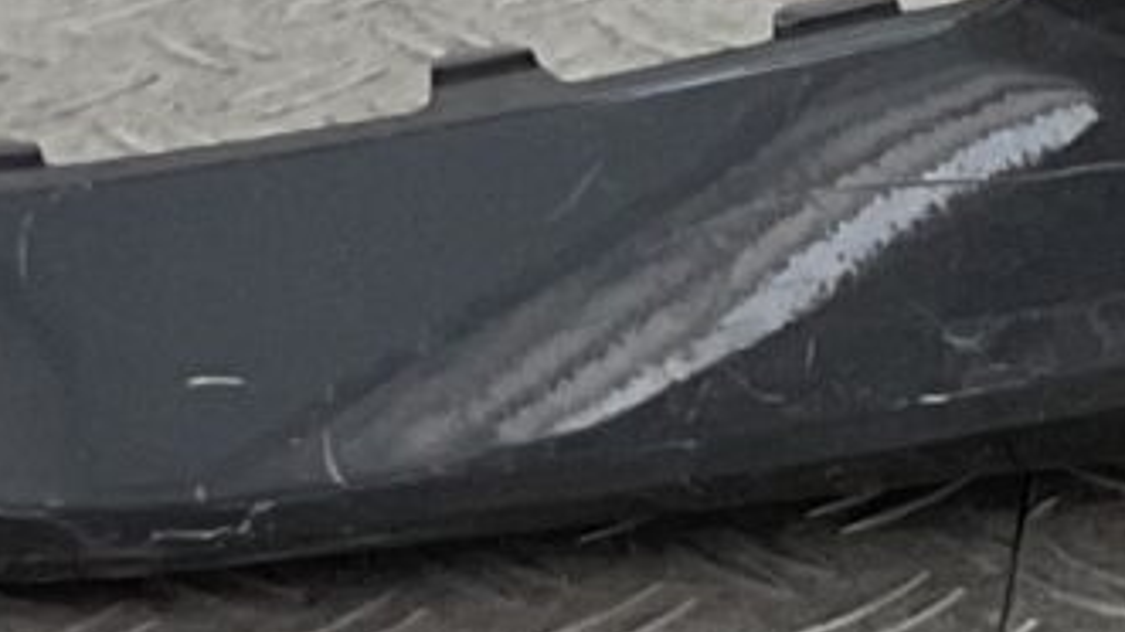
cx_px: 2512
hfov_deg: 8.3
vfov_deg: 4.6
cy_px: -1736
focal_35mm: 244
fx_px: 7277
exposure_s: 1/141
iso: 16
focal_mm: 3
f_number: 1.8
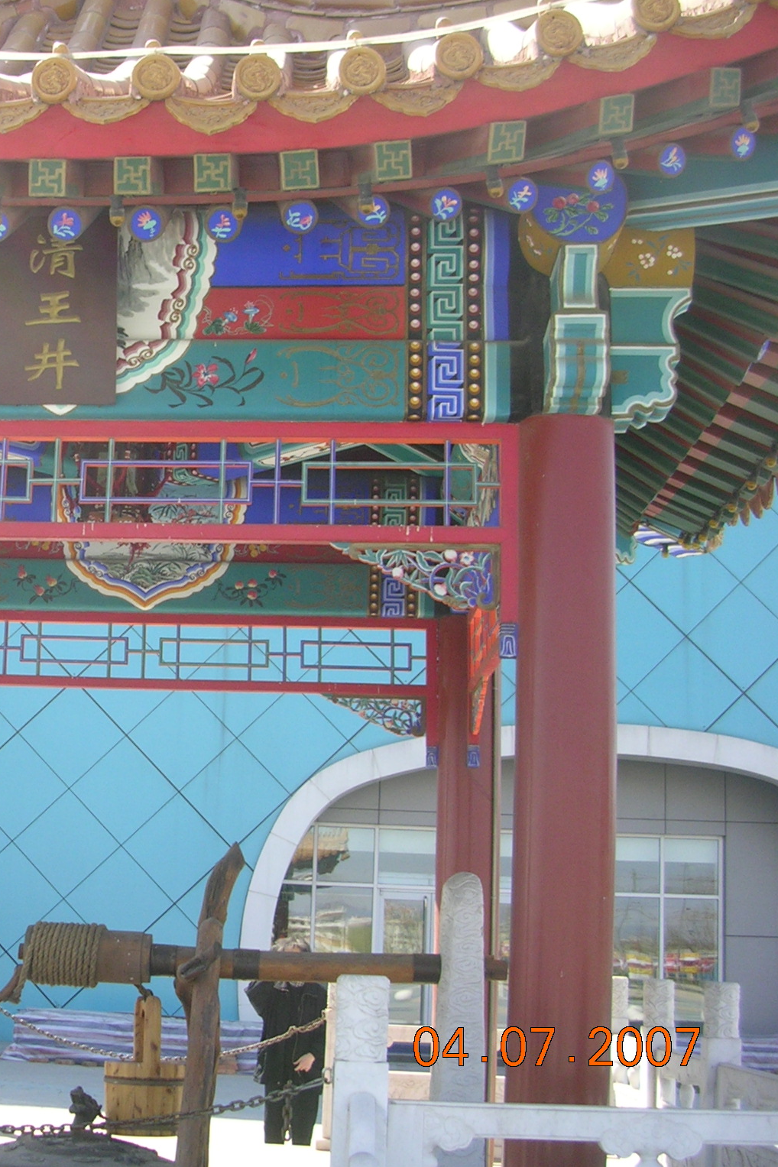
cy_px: 582
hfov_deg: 24.5
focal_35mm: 53
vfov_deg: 37.5
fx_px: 1718
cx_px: 27
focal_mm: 5.8
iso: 50
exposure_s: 1/353
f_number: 2.8
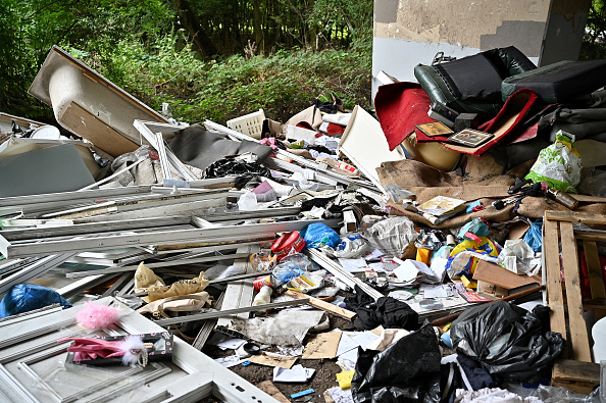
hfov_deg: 56.5
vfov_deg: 39.4
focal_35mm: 34
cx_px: 303
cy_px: 202
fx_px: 563
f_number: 3.5
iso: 1250
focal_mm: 33.5
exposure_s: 1/800
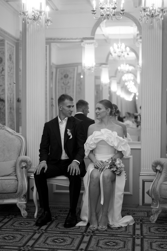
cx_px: 83
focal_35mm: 51
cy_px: 128
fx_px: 355
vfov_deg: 38.9
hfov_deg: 26.5
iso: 1000
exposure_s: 1/320
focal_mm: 50
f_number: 1.8
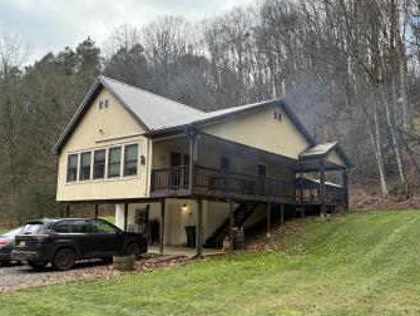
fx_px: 377
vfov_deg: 45.5
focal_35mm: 31
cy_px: 162
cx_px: 236
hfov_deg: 58.1
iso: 64
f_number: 1.6
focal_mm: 5.96
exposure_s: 1/350
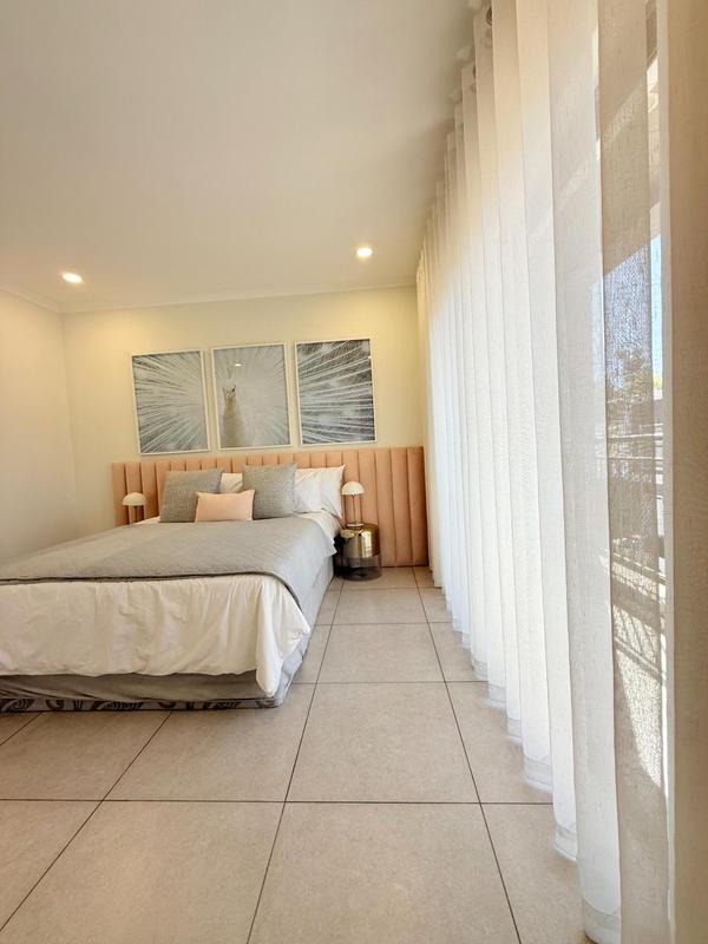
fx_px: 382
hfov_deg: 85.7
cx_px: 354
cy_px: 472
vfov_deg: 102.1
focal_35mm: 14
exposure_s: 1/167
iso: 50
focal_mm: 2.22
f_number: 2.2
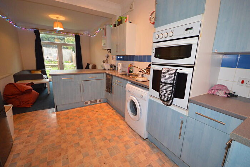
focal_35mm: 15
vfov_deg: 77.3
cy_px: 84
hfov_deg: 100.4
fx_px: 104
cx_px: 125
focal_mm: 10
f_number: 4
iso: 1000
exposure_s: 1/60
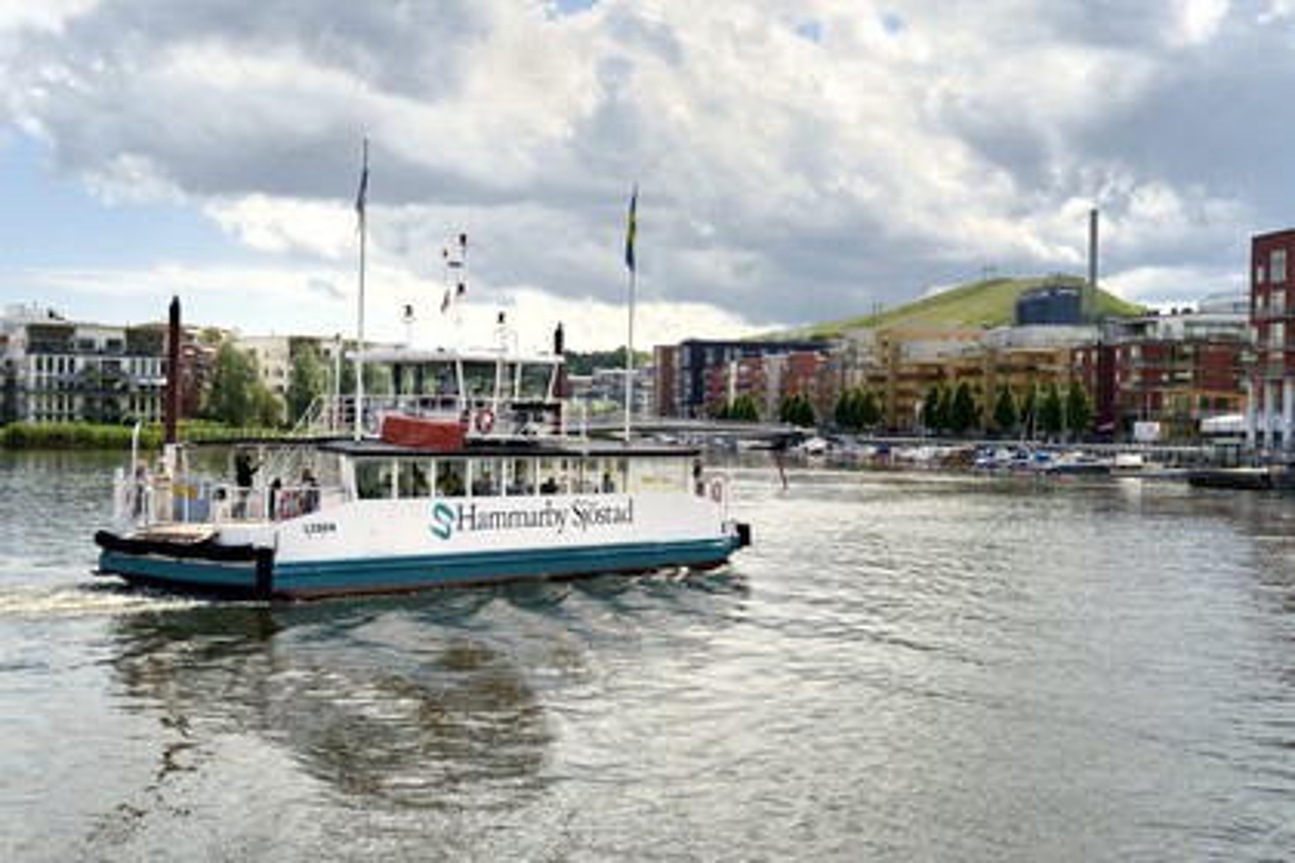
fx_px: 1978
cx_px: 648
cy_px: 432
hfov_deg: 36.2
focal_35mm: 55
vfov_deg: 24.6
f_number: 11
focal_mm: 55
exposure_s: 1/320
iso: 200
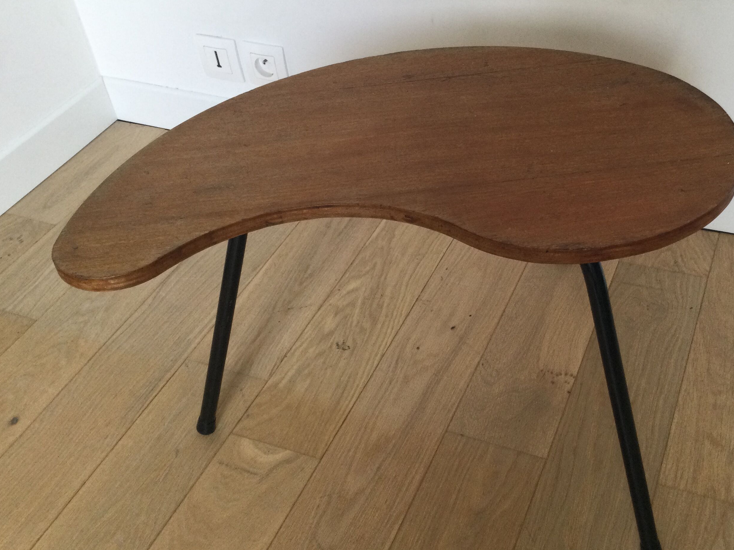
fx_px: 869
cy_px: 242
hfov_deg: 45.4
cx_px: 459
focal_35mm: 41
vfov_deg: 35.1
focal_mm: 3.3
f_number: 2.4
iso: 64
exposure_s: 1/33
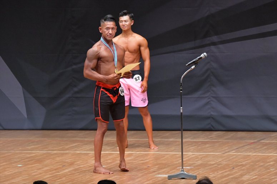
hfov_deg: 7.6
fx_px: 2077
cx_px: 138
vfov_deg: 5.1
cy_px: 92
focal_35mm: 270
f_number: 5.6
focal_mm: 180
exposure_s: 1/400
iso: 8000
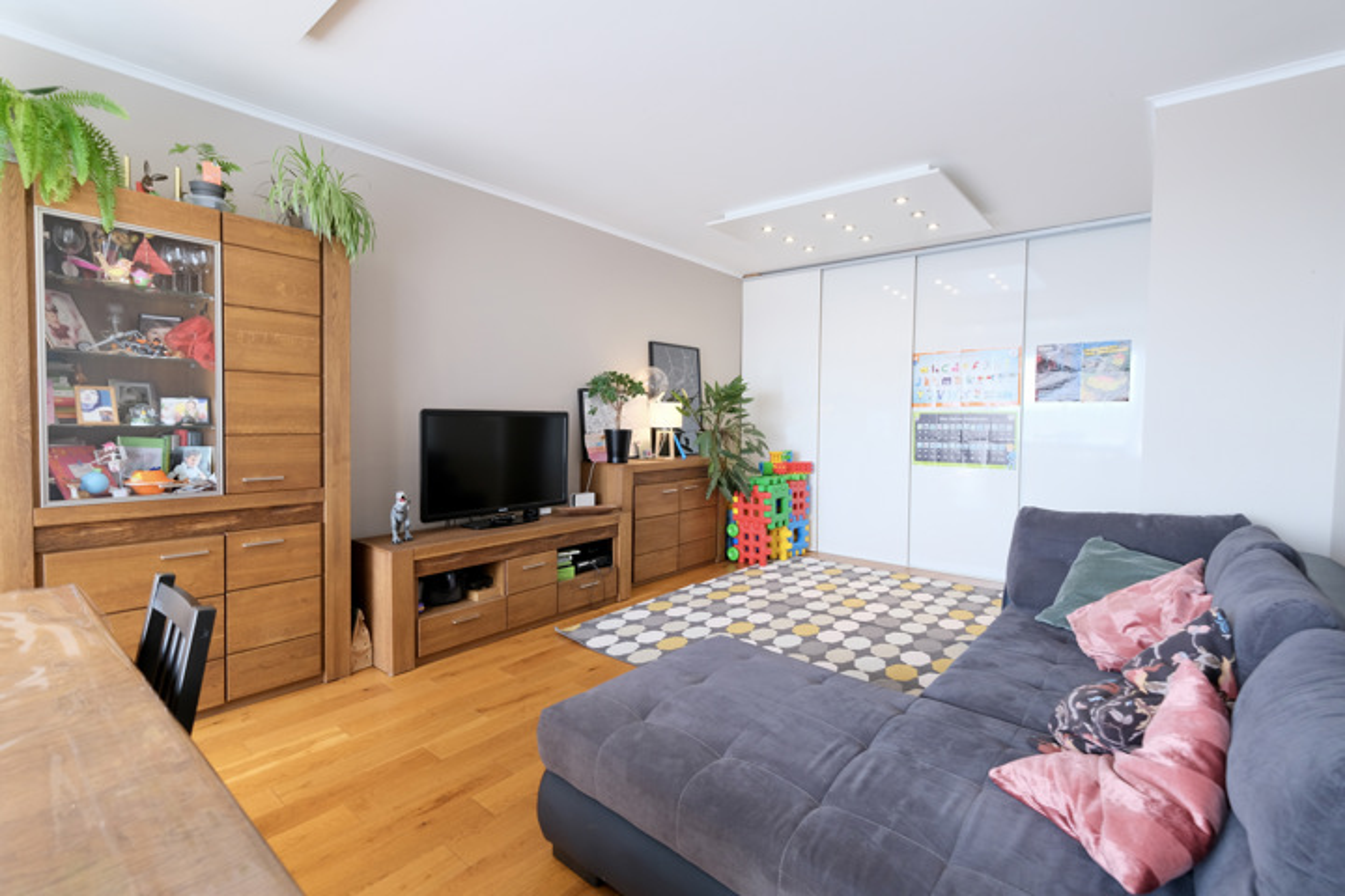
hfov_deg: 100.4
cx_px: 672
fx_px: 560
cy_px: 448
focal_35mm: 15
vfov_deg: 77.3
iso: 640
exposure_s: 1/30
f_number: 4
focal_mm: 10
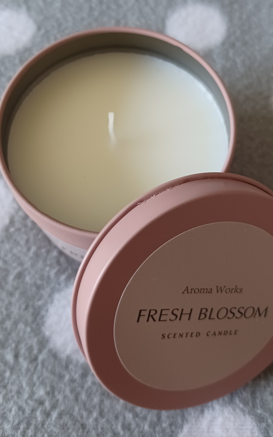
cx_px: 153
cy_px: 219
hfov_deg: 45.9
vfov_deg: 68.4
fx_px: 321
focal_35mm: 27
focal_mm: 4.6
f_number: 1.8
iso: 500
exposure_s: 1/25
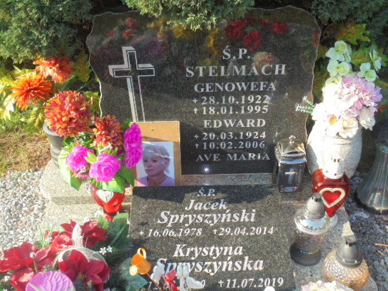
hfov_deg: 49.0
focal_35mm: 38
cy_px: 146
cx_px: 194
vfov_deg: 37.7
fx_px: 426
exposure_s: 1/160
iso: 100
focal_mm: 6.9
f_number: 4.2
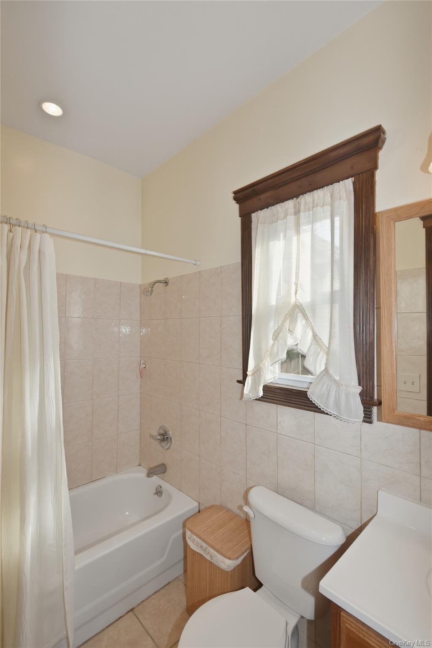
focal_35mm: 15
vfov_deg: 100.4
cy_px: 324
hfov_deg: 77.3
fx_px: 270
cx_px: 216
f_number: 5.6
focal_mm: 10
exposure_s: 1/125
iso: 180
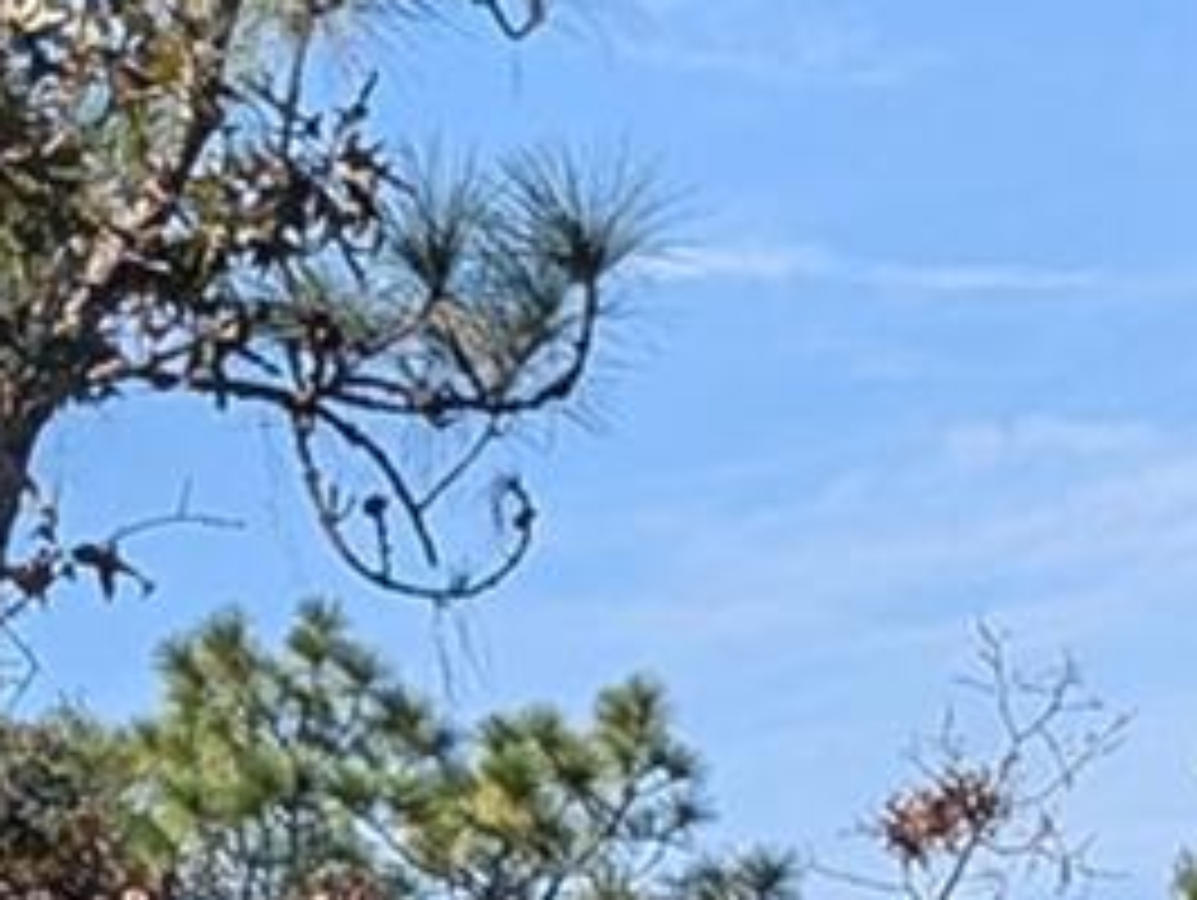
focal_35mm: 294
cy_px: 1584
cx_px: -891
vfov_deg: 5.0
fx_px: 10176
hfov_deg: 6.6
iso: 21
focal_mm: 6.9
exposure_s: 1/853
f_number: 1.68
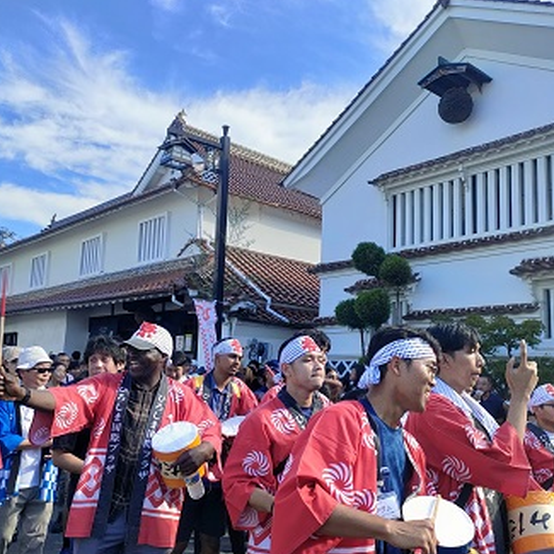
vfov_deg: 48.4
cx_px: 287
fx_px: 616
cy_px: 284
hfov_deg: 48.4
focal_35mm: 34
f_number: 1.7
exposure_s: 1/222
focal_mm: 4.73
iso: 100
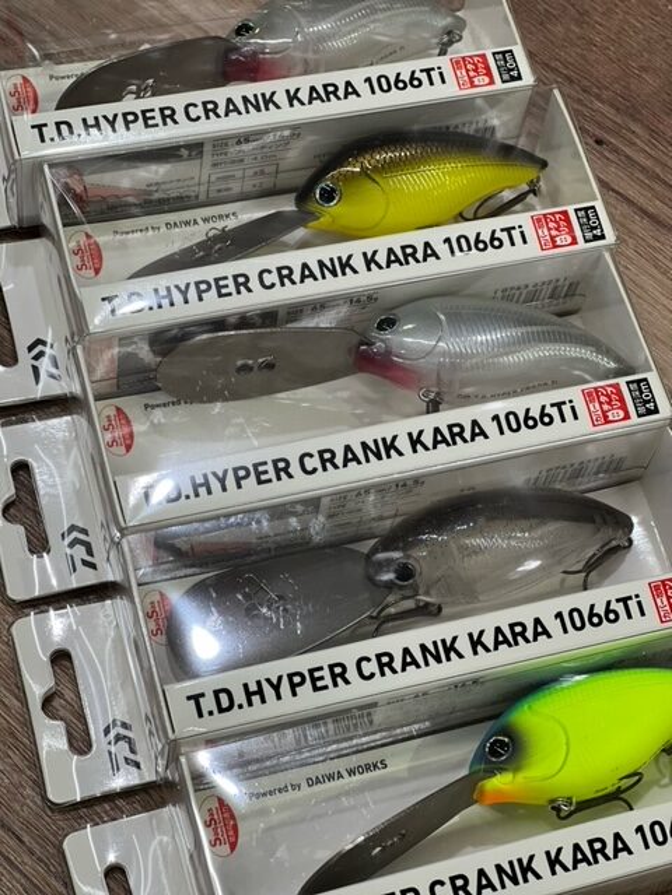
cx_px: 336
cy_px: 448
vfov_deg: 25.3
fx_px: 1993
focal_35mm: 77
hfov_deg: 19.1
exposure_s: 1/120
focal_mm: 9
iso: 160
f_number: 2.8
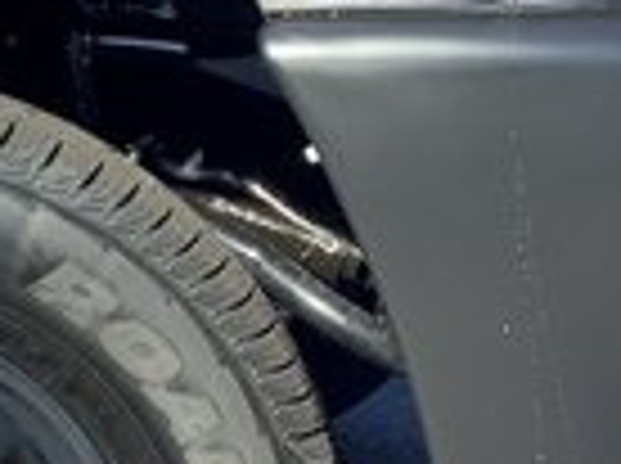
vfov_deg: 10.3
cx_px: -261
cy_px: 167
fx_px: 2579
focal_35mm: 144
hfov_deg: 13.1
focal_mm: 3.3
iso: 25
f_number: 2.4
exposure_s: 1/334
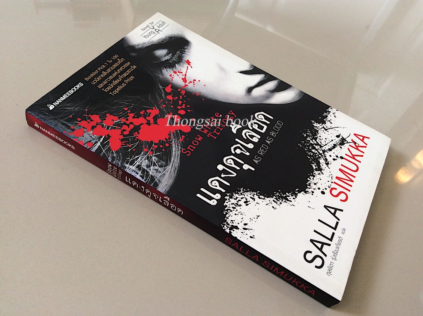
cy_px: 158
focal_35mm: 32
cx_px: 212
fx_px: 390
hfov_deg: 56.9
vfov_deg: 44.1
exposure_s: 1/25
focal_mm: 3.3
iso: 50
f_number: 2.4
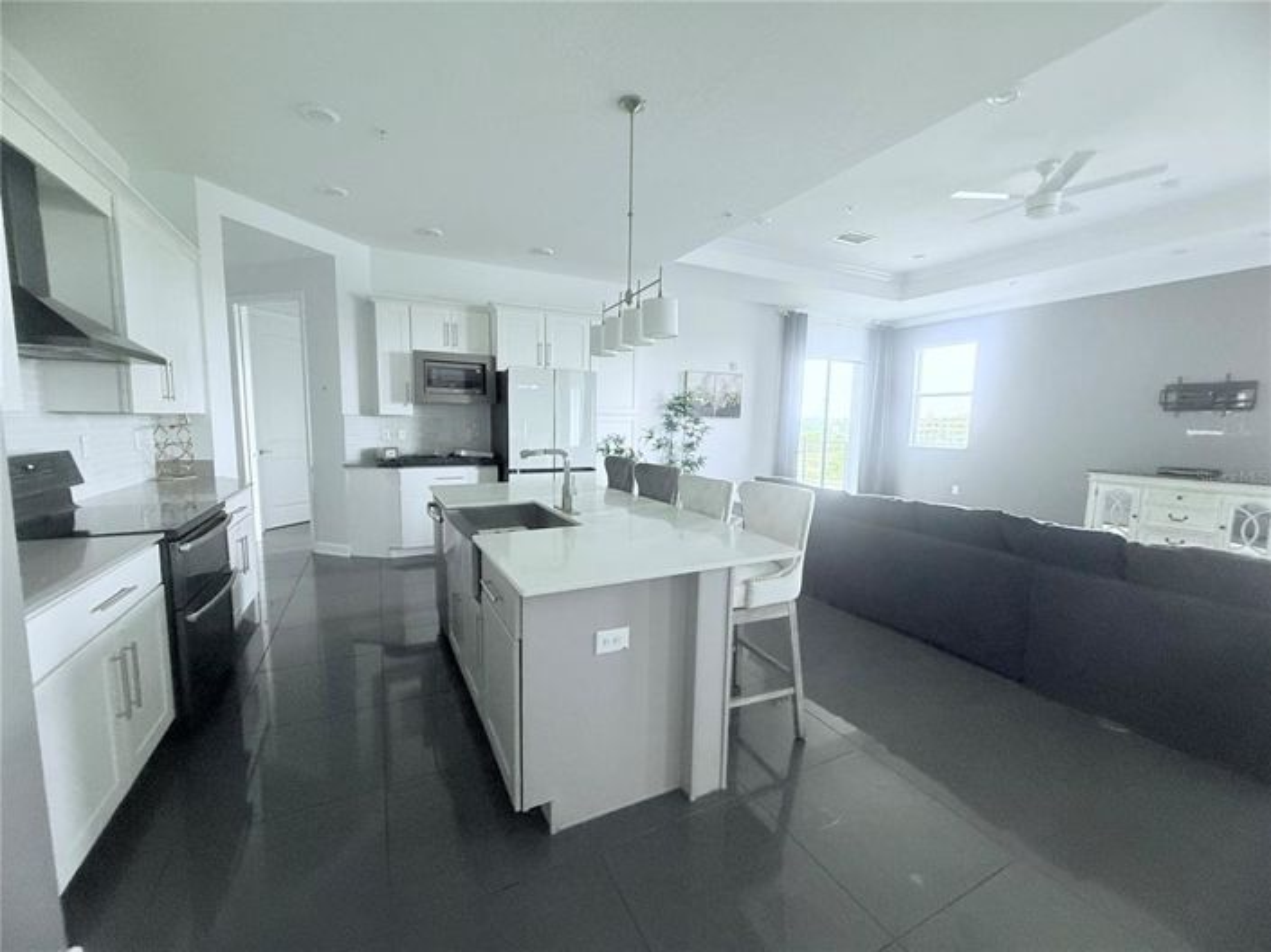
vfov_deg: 85.6
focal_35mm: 14
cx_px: 636
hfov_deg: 102.1
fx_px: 514
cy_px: 476
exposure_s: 1/60
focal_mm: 2.22
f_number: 2.2
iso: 400
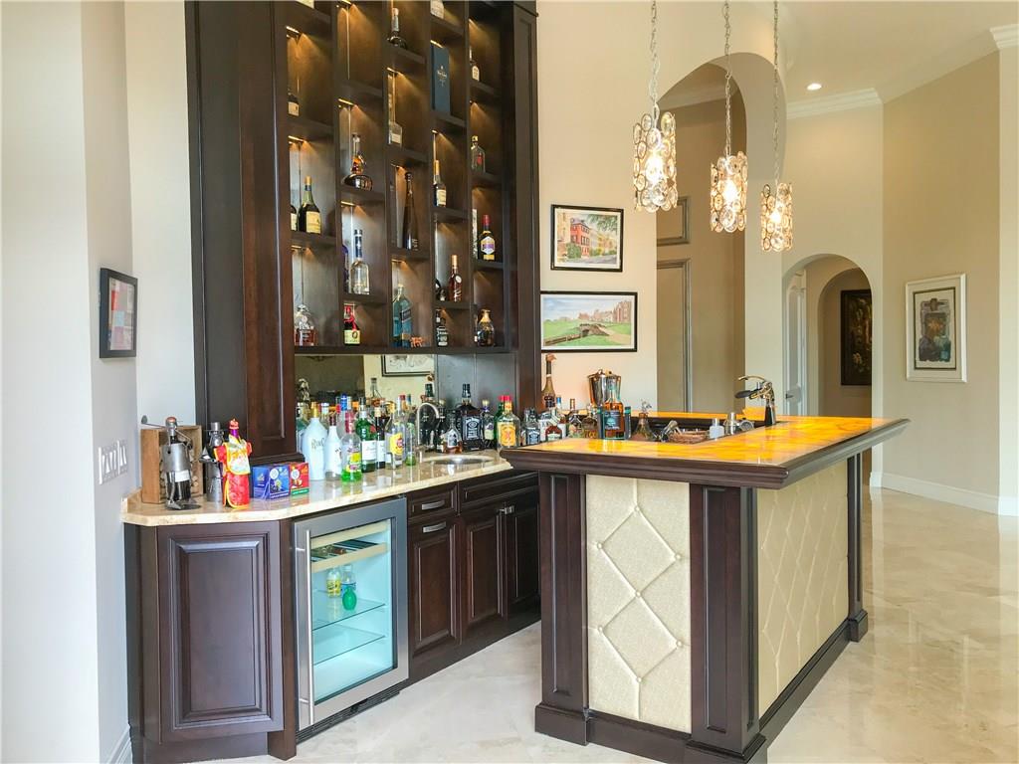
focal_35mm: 28
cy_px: 382
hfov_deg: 63.4
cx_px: 510
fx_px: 824
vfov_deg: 49.7
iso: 32
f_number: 1.8
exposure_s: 1/120
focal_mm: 3.99
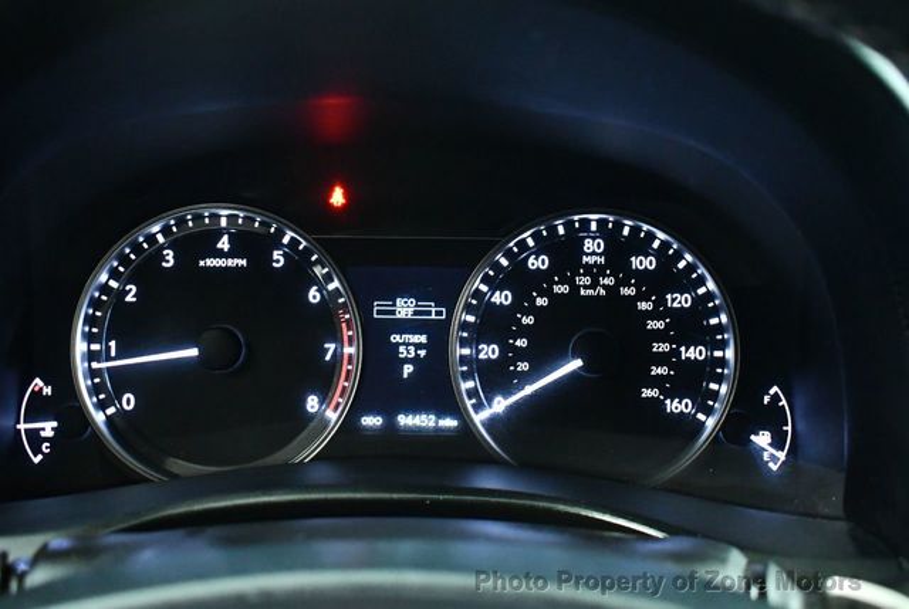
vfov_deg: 37.0
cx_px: 454
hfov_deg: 53.1
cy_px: 304
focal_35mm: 36
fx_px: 910
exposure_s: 1/60
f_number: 3.5
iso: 6400
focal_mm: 18
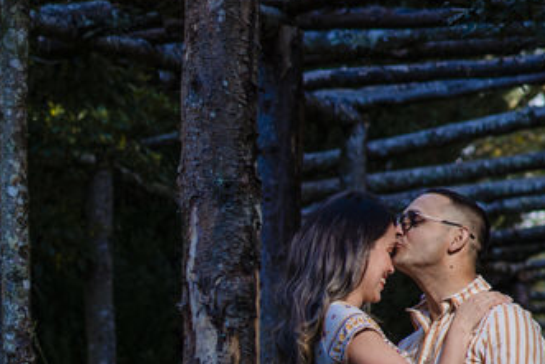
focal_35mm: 308
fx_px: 4665
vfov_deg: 4.5
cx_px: -262
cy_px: 411
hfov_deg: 6.6
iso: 100
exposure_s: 1/160
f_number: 4
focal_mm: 85
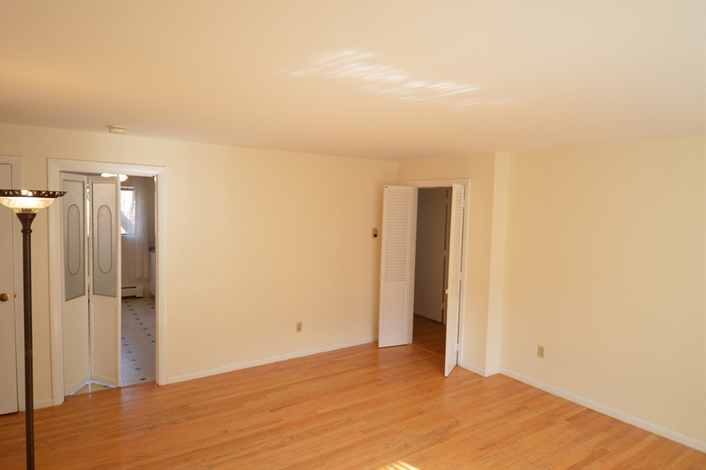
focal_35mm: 21
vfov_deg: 59.4
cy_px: 235
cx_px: 353
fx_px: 411
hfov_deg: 81.2
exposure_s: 1/125
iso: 400
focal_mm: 14
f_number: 5.6
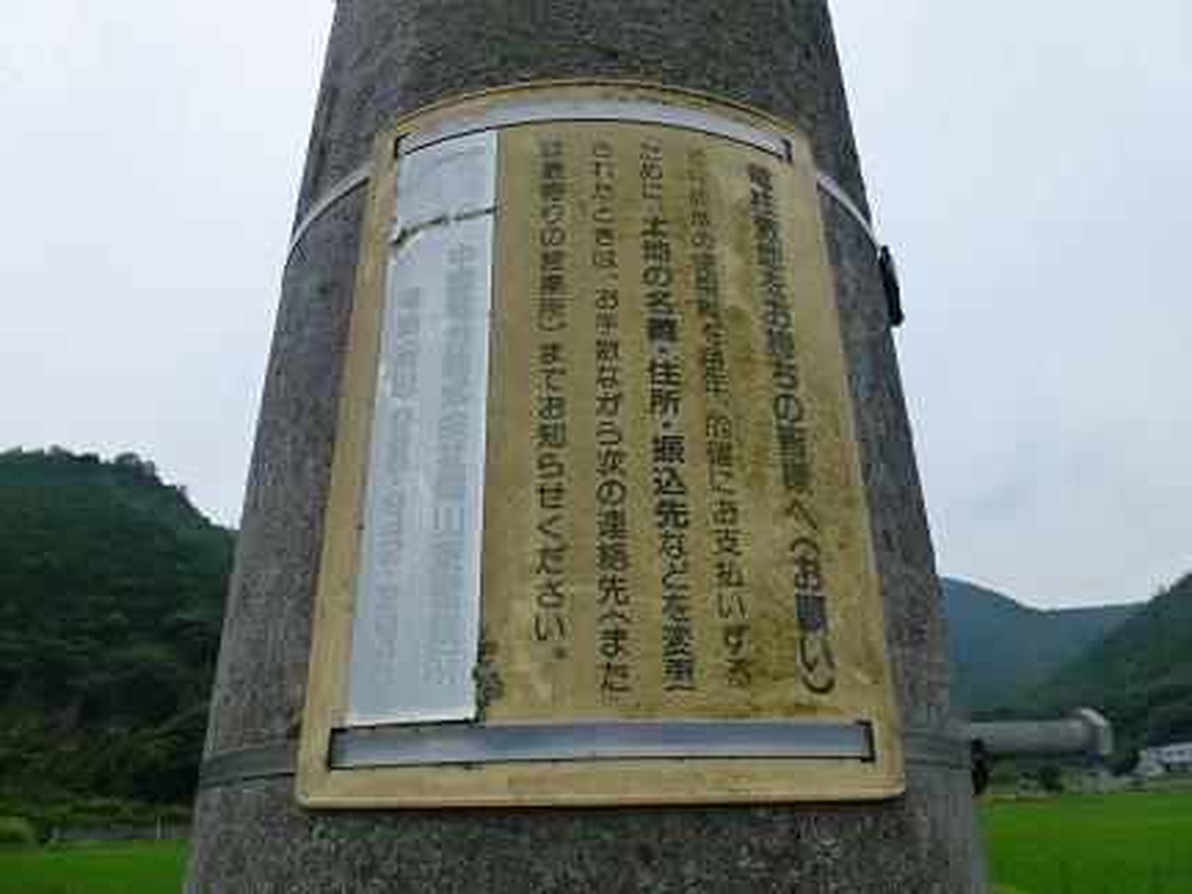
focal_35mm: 24
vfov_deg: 56.8
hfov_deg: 71.6
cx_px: 596
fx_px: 826
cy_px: 447
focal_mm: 4.3
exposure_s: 1/1600
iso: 160
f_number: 4
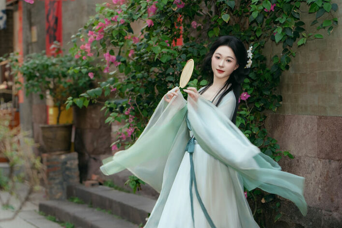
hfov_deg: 18.1
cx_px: 145
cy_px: 137
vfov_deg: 12.1
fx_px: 1074
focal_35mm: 113
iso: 200
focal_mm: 76
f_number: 3.2
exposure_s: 1/125
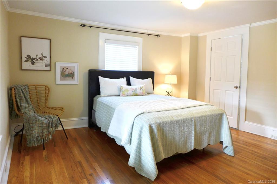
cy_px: 92
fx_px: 185
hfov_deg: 73.8
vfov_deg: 53.1
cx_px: 138
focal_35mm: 24
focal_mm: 4.7
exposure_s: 1/60
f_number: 1.4
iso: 80
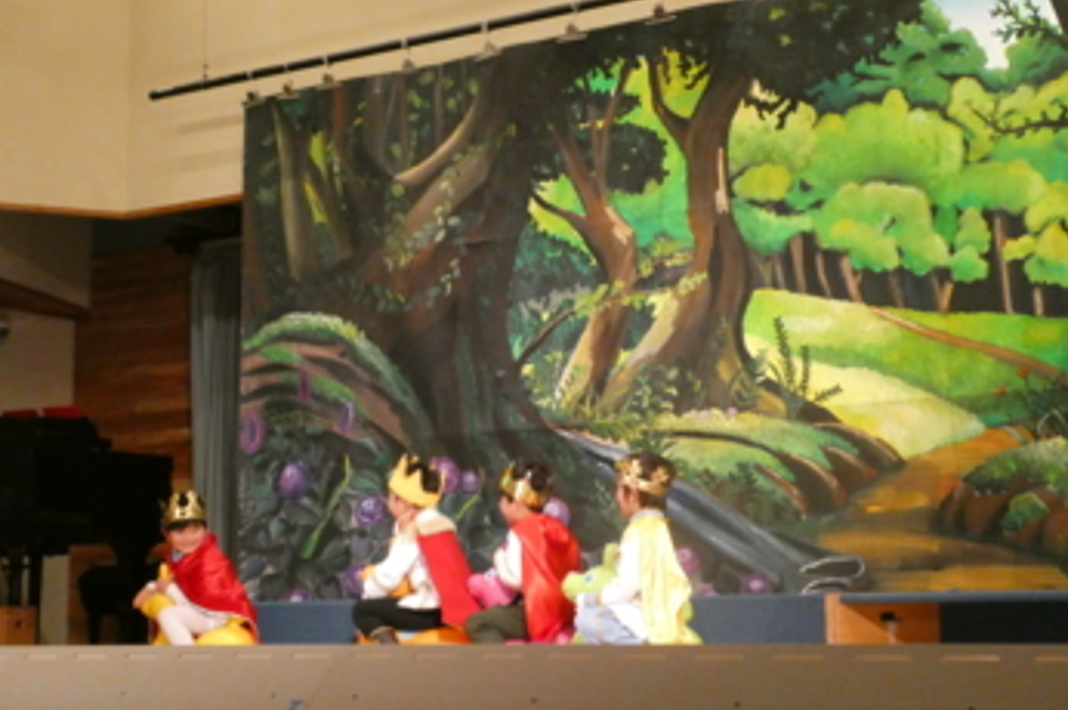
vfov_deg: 22.6
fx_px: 1778
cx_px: 537
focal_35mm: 60
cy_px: 358
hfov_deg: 33.4
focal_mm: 10.3
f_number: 4.2
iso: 1250
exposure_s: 1/80
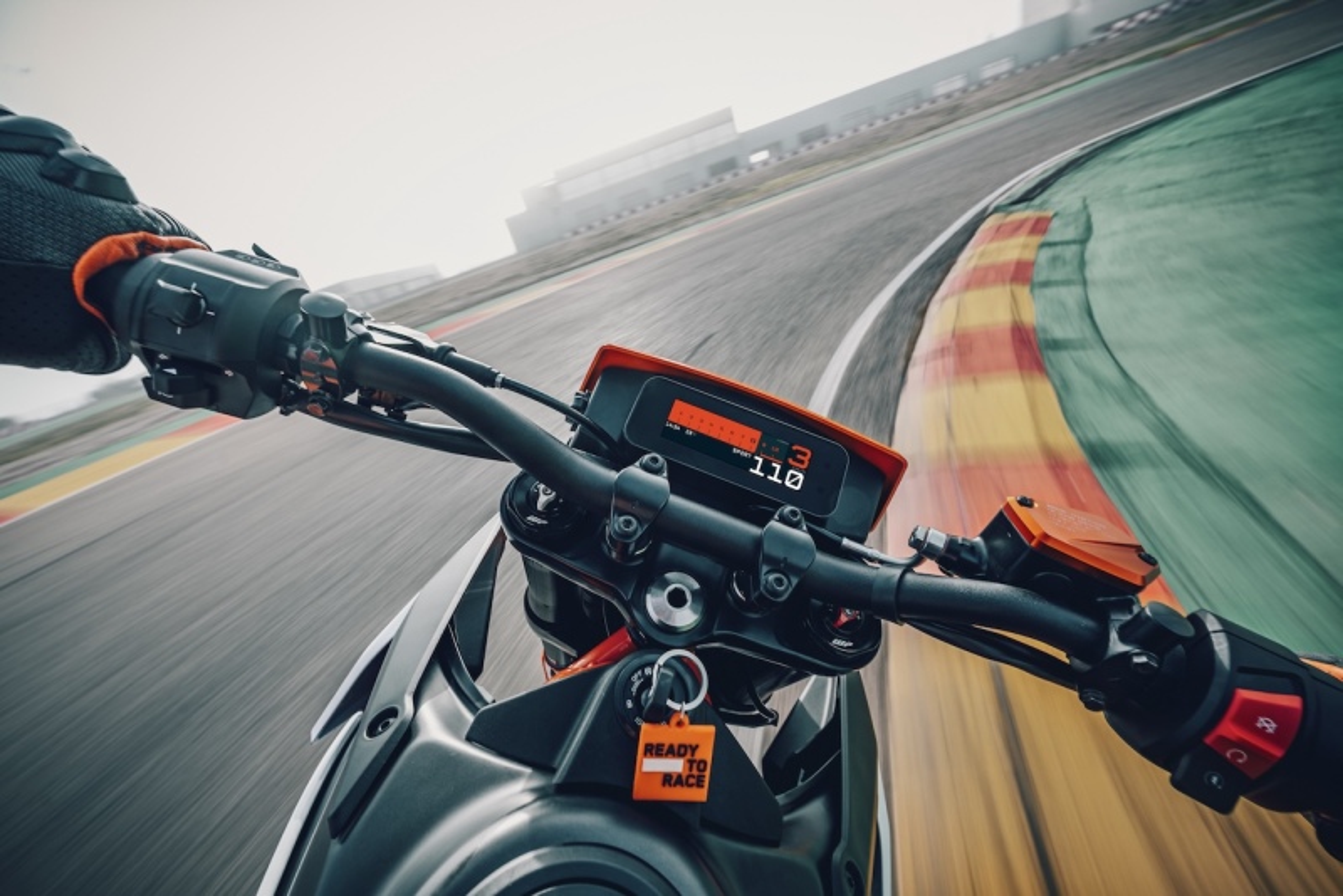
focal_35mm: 14
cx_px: 672
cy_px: 448
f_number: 9
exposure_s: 1/50
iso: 32
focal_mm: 14
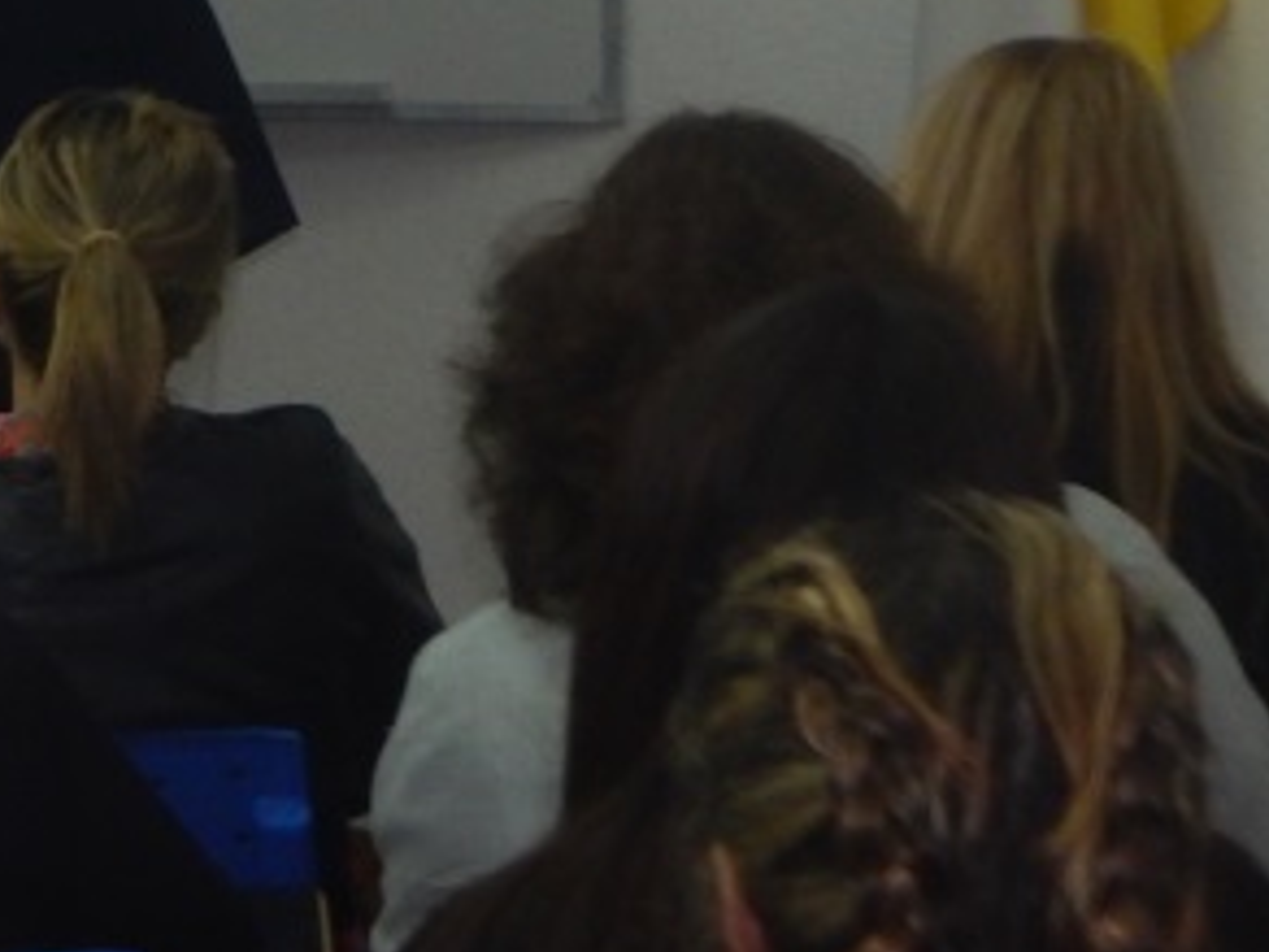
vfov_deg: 6.9
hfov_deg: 8.9
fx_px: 7845
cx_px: -860
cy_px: -109
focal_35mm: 214
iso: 200
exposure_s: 1/30
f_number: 4
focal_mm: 10.9
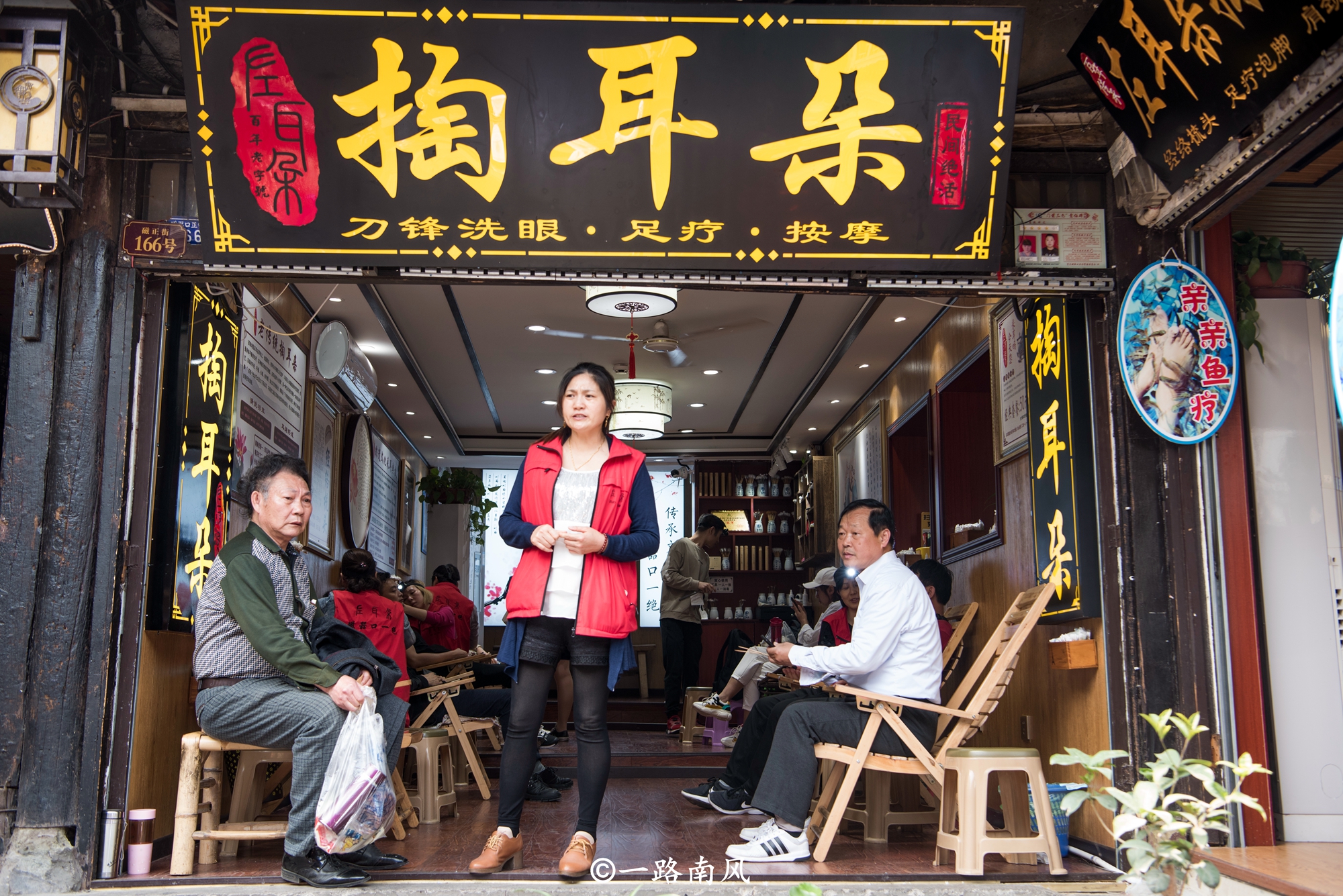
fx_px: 1418
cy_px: 448
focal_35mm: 38
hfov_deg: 50.7
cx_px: 672
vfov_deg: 35.1
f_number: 4.5
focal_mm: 38
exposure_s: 1/100
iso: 320
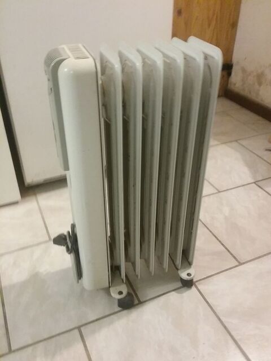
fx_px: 324
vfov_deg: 58.4
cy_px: 180
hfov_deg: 45.4
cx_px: 136
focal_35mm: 31
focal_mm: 3.3
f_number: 2.2
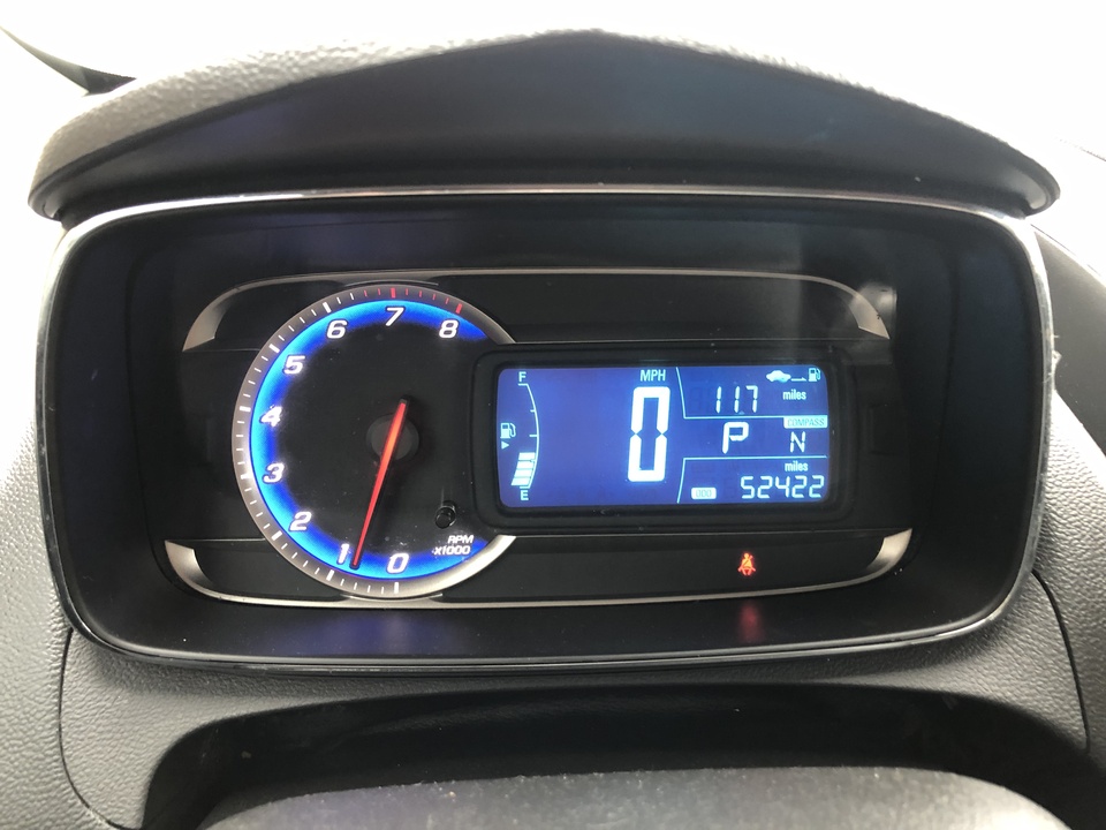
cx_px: 553
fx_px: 895
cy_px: 415
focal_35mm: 28
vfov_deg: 49.7
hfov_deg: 63.4
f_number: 1.8
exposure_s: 1/15
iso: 64
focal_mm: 3.99
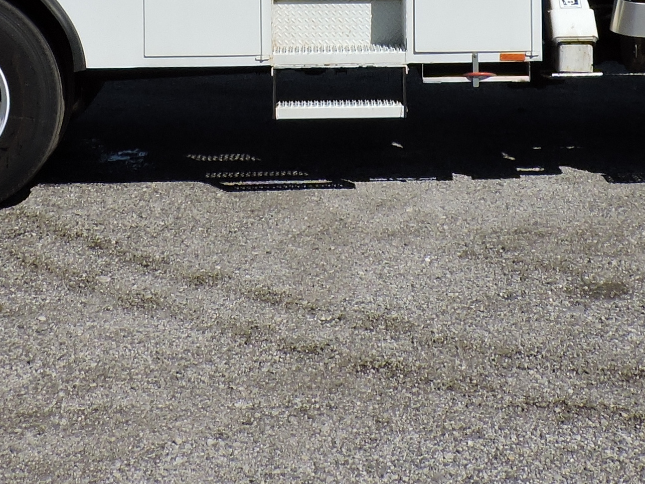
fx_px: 1602
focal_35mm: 86
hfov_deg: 22.8
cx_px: 295
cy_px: -230
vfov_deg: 15.8
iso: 100
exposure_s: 1/1250
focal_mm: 4.3
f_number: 4.2
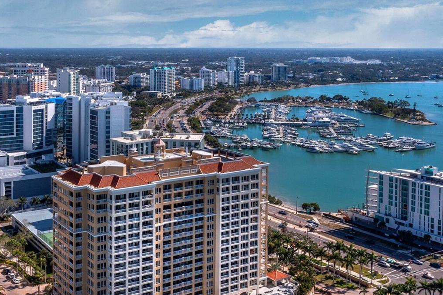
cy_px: 197
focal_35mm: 44
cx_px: 206
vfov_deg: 30.3
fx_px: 541
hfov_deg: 44.5
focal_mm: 10.26
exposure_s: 1/1250
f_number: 7.1
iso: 100
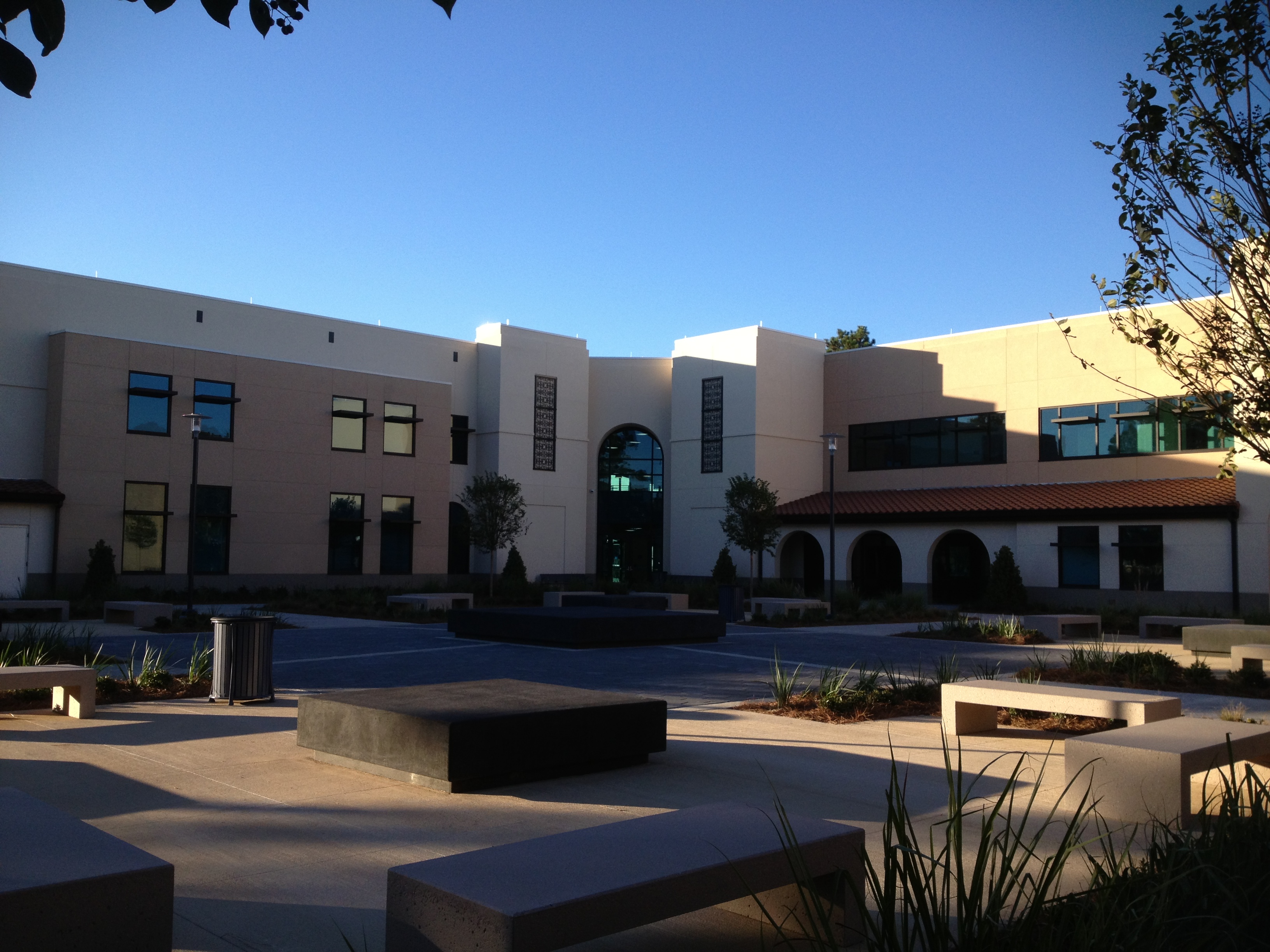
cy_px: 476
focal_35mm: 35
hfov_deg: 52.6
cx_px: 635
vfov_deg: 40.7
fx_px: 1284
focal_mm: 4.28
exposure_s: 1/615
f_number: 2.4
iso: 50
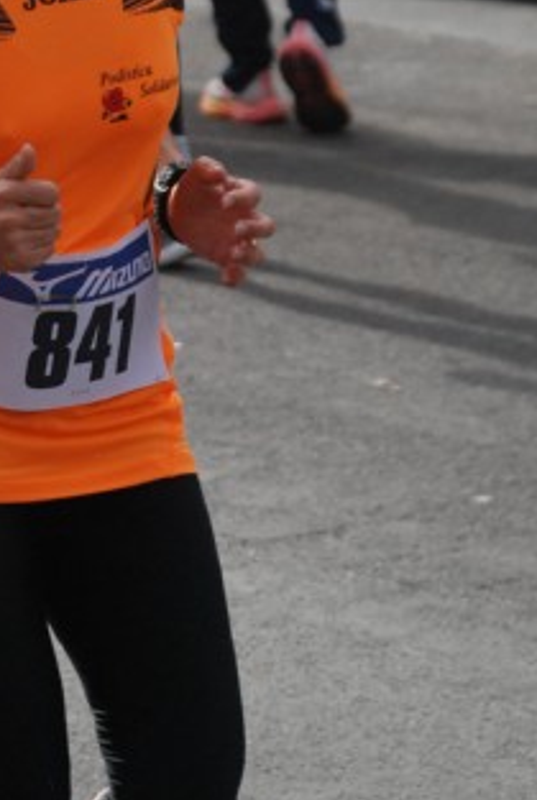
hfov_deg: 6.4
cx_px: 96
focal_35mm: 216
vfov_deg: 9.5
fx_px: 4811
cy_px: 161
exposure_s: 1/1250
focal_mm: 75
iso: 1000
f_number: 5.6
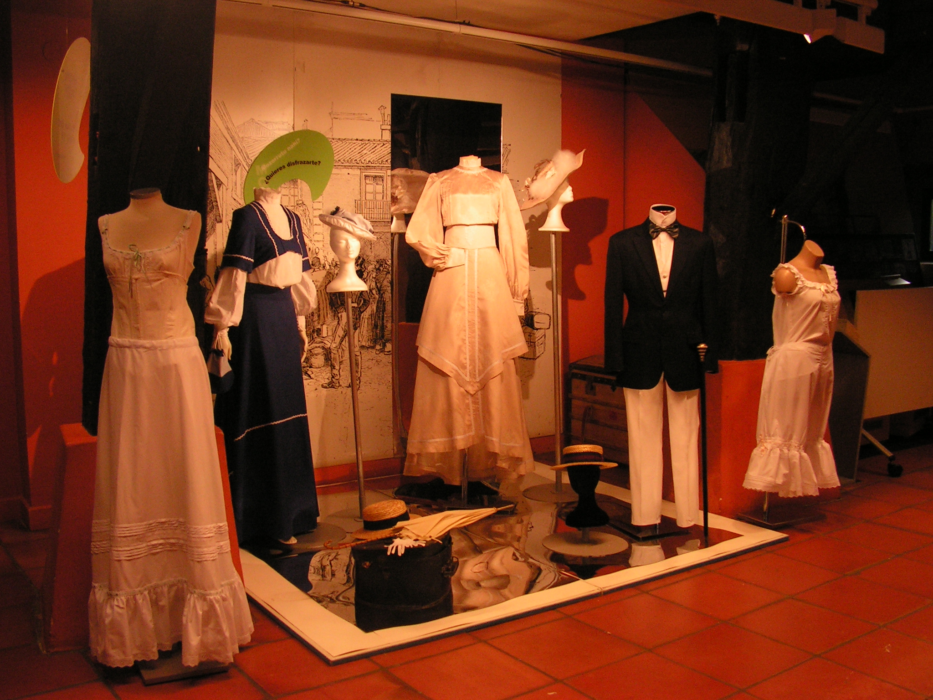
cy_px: 350
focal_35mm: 36
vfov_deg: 39.7
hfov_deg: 51.4
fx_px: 970
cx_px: 466
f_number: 3.2
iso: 200
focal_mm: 6
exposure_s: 1/20
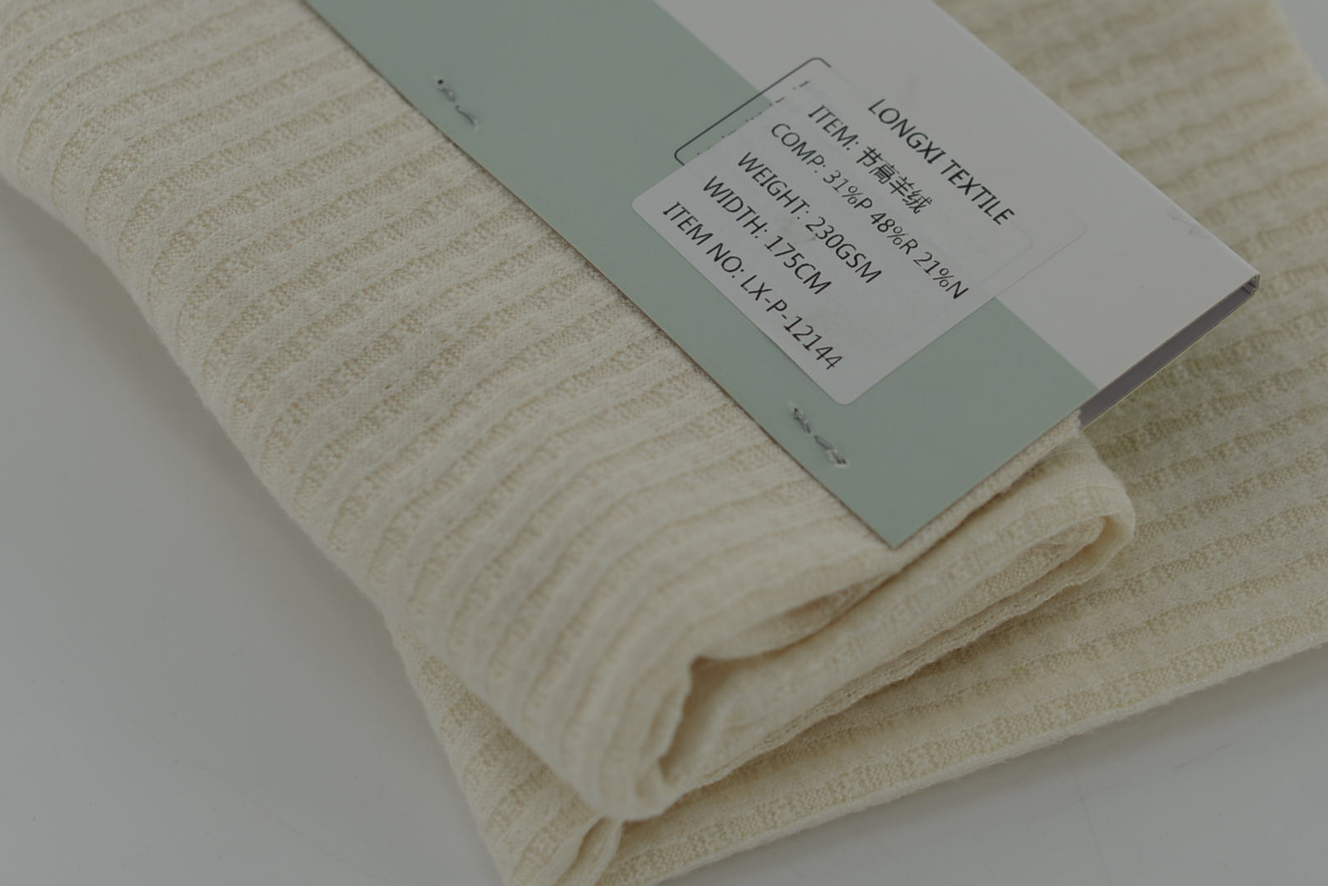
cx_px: 859
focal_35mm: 94
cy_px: 358
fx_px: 3469
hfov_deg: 21.6
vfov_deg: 14.6
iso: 100
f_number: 3.5
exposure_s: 1/400
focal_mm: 50
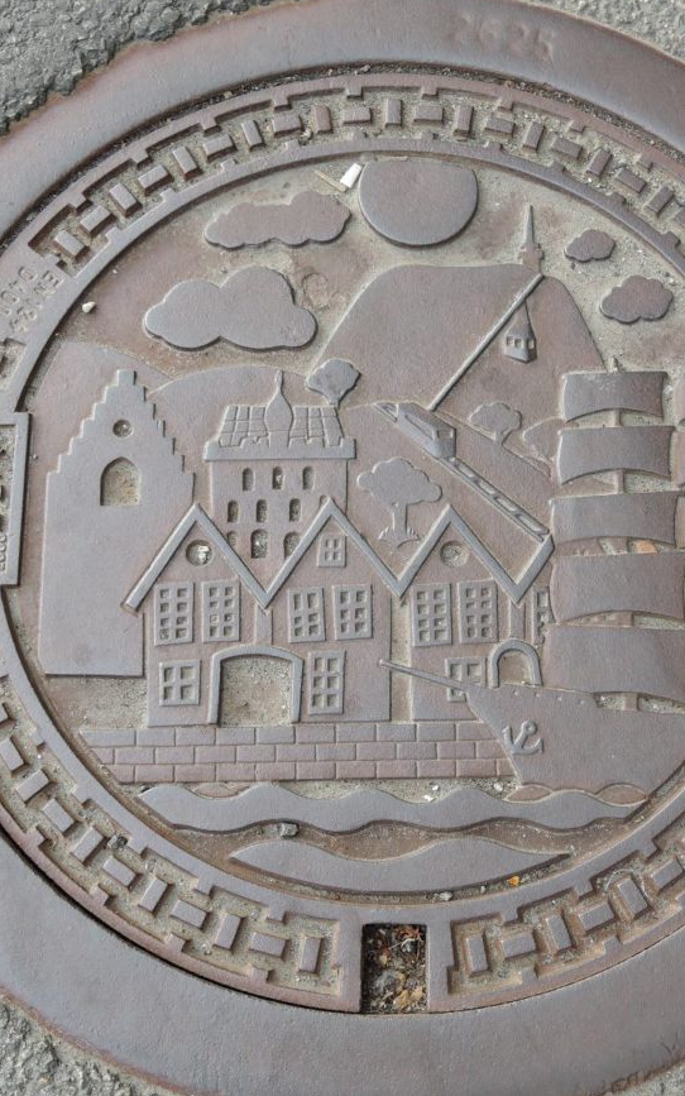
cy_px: 544
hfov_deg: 25.8
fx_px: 1493
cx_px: 370
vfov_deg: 40.3
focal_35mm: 50
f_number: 3.2
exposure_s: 1/160
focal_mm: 7.5
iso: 80
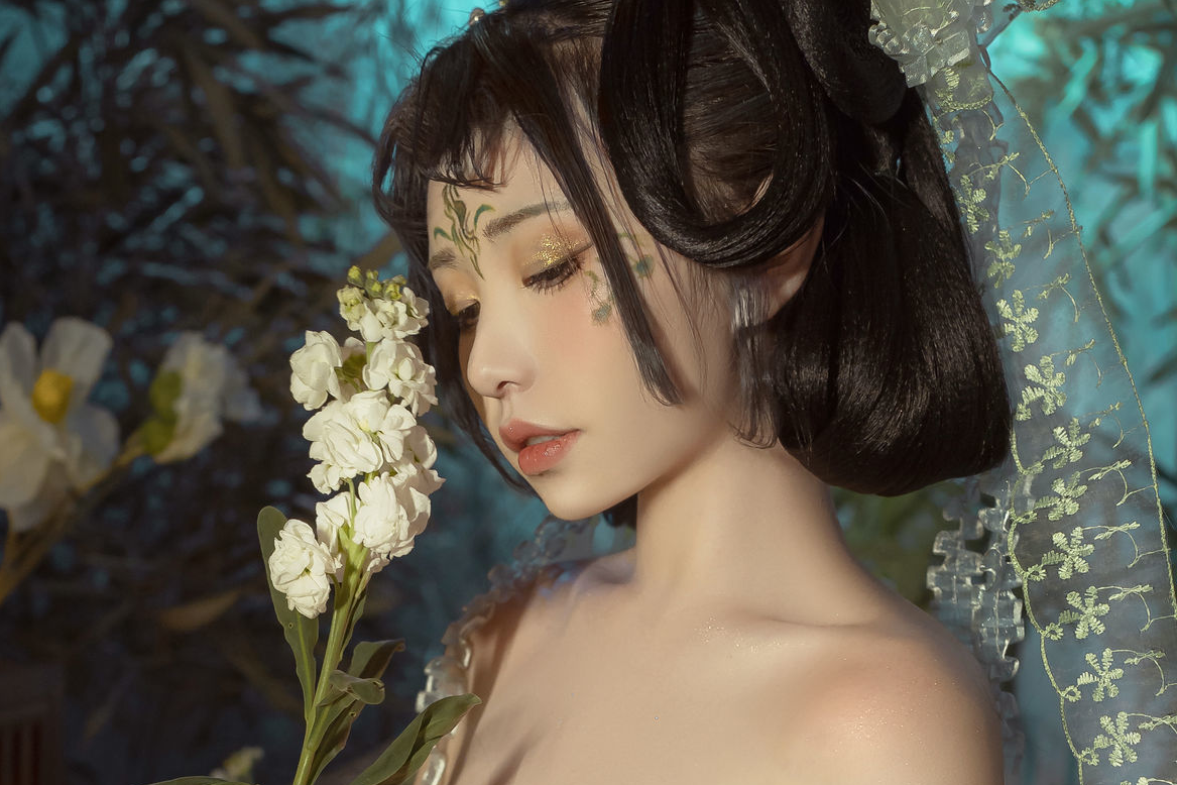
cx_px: 459
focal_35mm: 72
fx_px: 2354
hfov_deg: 28.0
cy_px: 871
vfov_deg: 18.2
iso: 640
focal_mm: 35
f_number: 3.5
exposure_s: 1/40
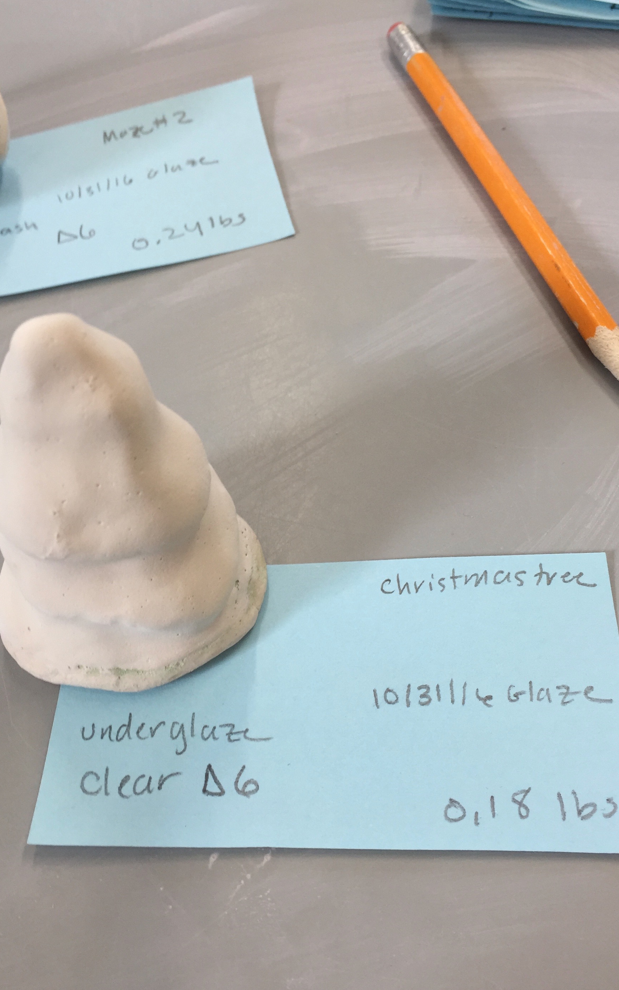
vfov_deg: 53.9
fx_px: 972
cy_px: 535
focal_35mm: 36
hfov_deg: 35.3
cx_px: 312
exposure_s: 1/60
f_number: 2.2
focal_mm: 4.15
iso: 40
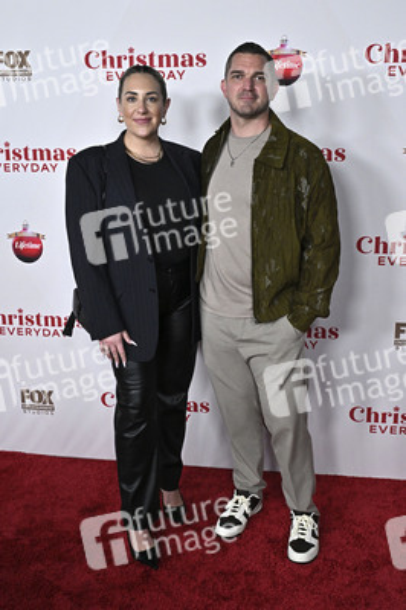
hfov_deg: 35.0
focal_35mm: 38
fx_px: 644
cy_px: 305
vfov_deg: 50.7
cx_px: 203
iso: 2500
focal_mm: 38
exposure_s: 1/320
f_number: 5.6
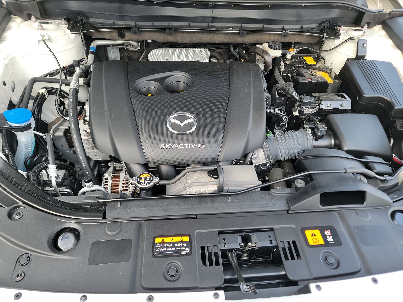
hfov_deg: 71.6
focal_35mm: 24
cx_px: 202
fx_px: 279
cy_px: 151
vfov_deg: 56.8
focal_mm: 6.7
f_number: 1.8
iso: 67
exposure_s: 1/59
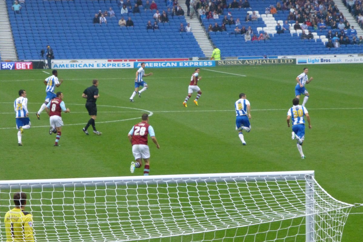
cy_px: 135
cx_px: 182
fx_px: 1855
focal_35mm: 184
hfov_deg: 11.2
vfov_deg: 7.5
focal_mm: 31.3
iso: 640
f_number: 5.4
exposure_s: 1/320
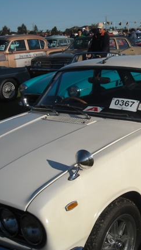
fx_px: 379
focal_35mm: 57
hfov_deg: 21.0
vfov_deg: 36.6
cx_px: 102
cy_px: 124
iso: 64
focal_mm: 5.7
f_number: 5.6
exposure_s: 1/569
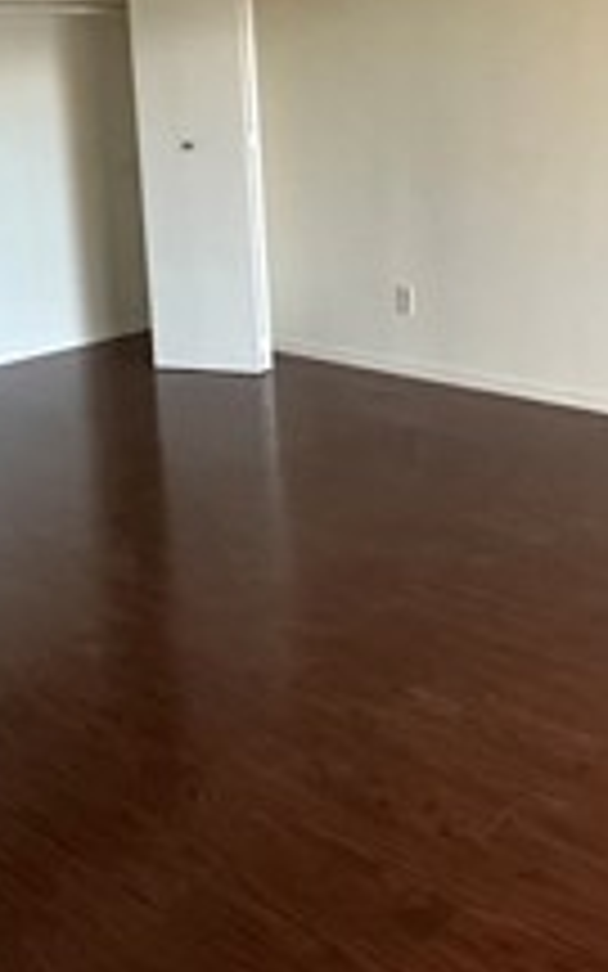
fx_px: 1167
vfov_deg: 43.6
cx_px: 446
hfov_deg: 28.8
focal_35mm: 44
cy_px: 225
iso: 500
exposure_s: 1/60
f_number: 2.2
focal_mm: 2.22
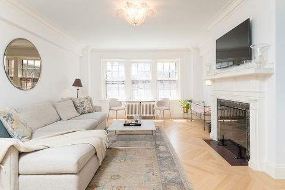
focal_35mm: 20
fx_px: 158
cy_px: 95
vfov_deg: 61.9
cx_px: 142
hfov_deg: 84.0
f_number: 7.1
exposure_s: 1/80
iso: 800
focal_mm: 20
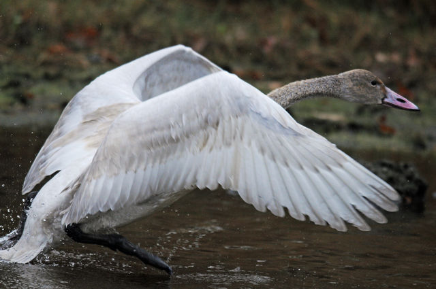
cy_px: 144
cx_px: 218
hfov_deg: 3.3
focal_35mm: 630
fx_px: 7620
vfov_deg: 2.2
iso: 720
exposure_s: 1/800
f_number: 5.6
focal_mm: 420
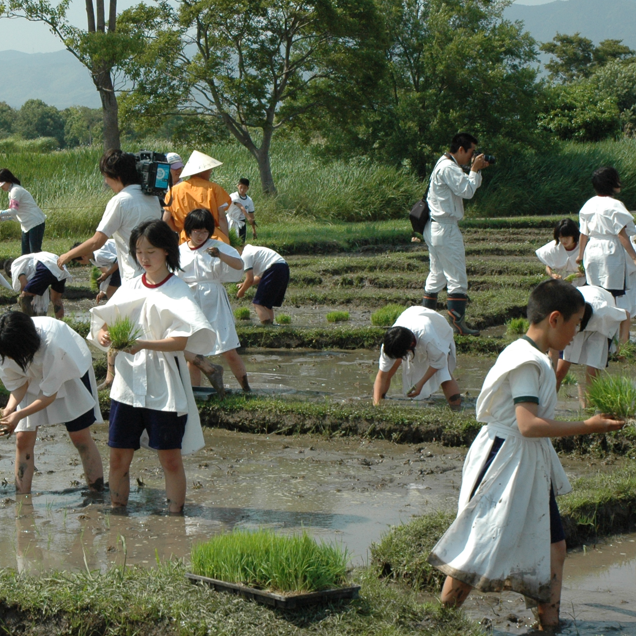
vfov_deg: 19.5
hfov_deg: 19.5
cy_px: 356
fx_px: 1847
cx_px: 218
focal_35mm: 89
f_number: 11
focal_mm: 35
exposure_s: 1/500
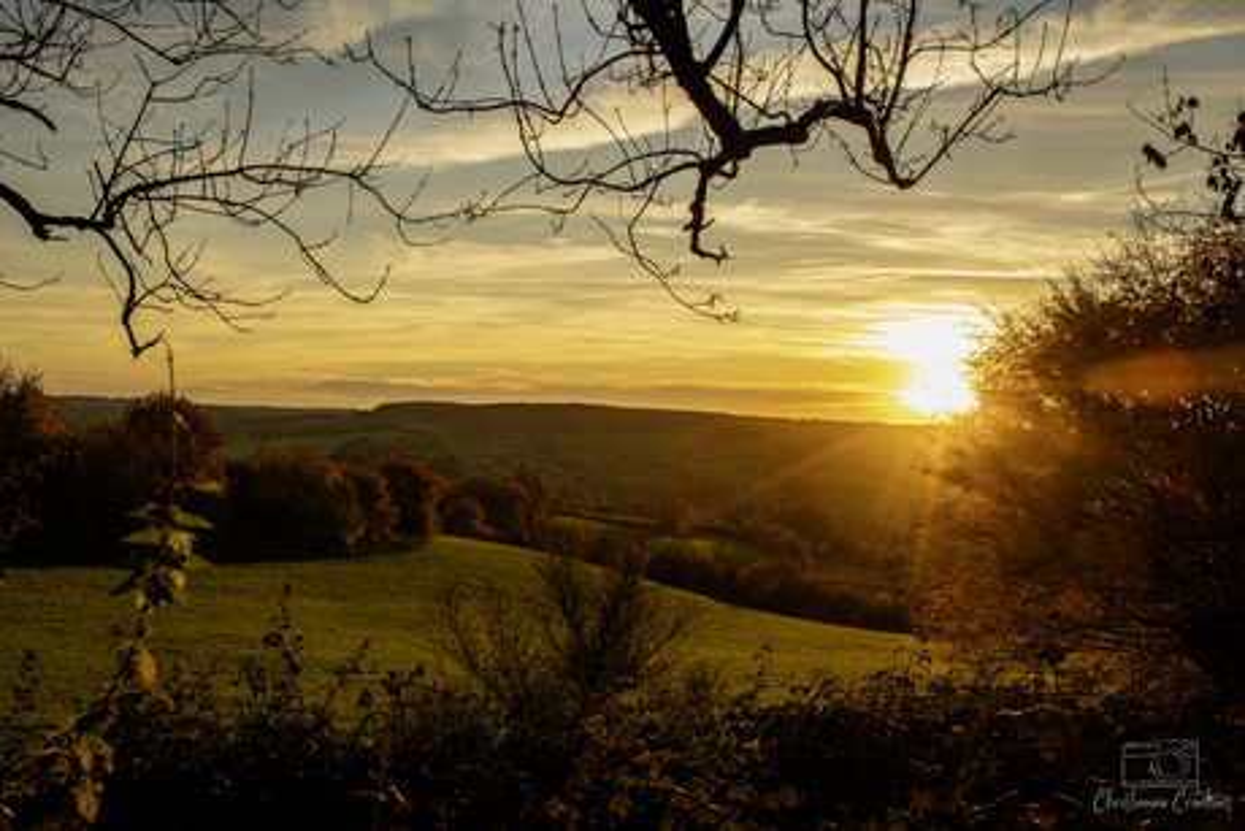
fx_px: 1245
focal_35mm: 36
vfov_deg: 36.9
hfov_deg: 53.1
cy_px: 416
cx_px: 622
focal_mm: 24
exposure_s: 1/125
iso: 100
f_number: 9
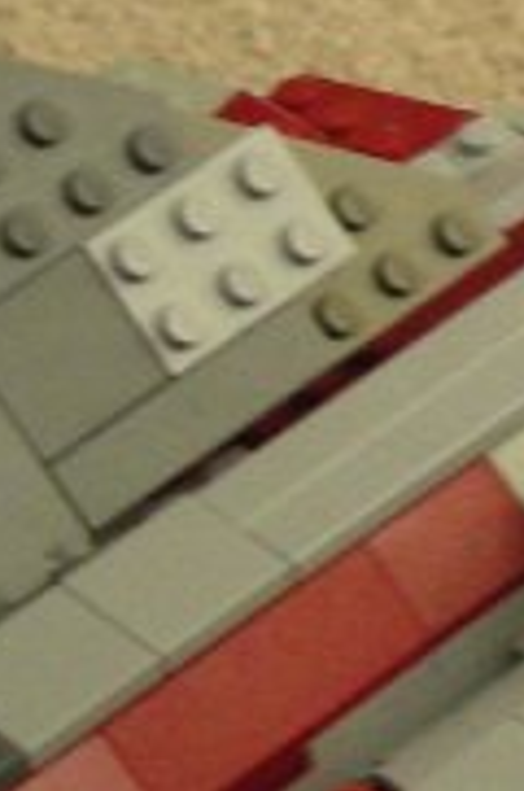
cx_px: 1511
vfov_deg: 9.2
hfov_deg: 5.7
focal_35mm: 224
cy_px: 26
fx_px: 4909
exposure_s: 1/9.2
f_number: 3.2
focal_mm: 6.3
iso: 200
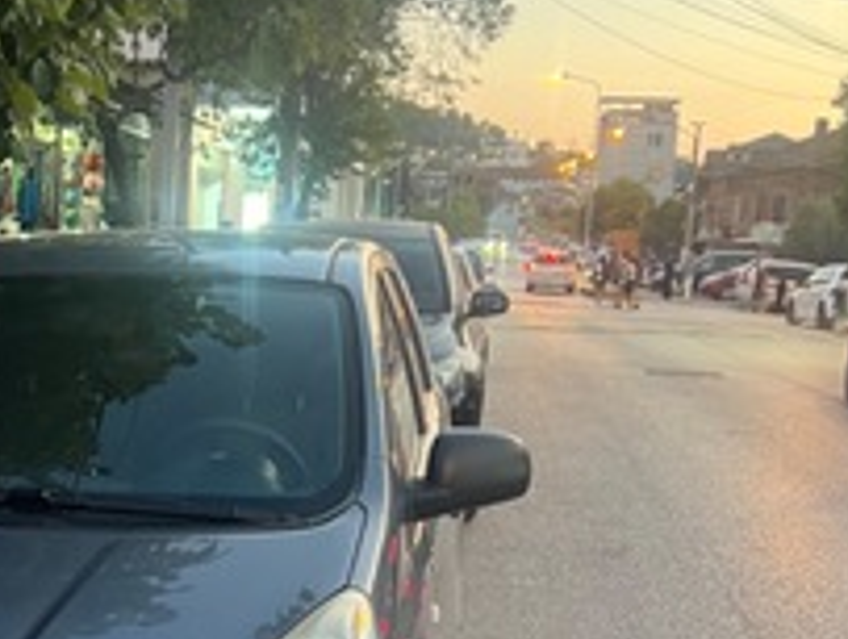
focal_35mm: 46
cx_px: 188
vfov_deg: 30.8
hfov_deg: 39.8
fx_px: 1129
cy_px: 510
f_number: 1.5
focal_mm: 5.7
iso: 320
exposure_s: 1/50
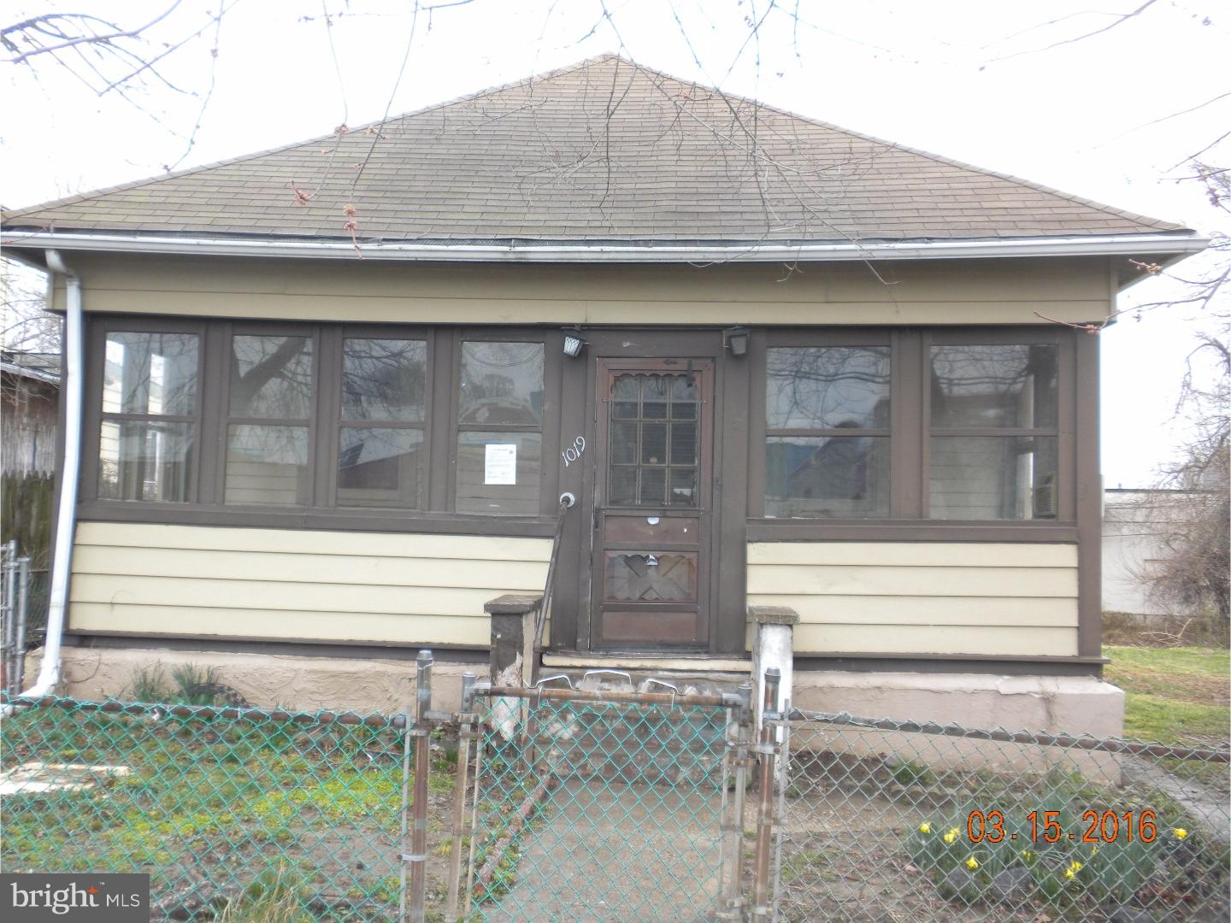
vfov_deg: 38.7
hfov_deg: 50.1
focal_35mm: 37
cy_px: 462
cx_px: 616
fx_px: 1316
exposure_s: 1/52.1
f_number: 3.5
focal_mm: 6.6
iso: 106
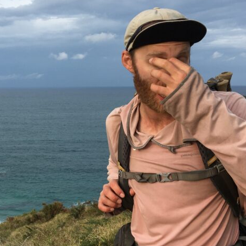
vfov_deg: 30.6
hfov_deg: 30.3
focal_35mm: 56
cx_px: 82
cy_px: 130
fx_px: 450
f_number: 2.2
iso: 25
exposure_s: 1/420
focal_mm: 4.15
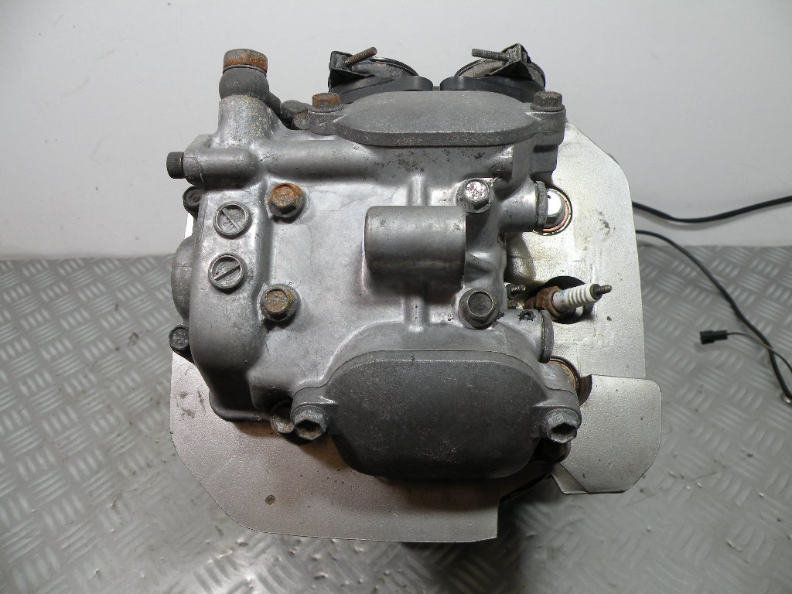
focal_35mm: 27
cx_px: 396
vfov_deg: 51.4
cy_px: 297
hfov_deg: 65.3
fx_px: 618
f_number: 3.5
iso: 64
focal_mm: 4.7
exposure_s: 1/60
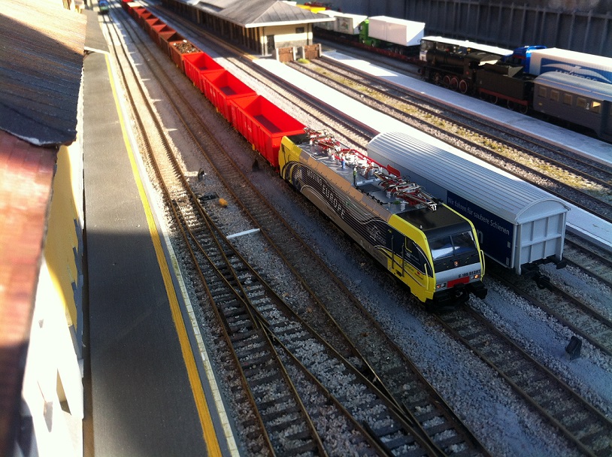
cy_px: 228
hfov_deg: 52.7
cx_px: 306
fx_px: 618
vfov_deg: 40.6
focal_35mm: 35
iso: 80
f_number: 2.8
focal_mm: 3.85
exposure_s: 1/402
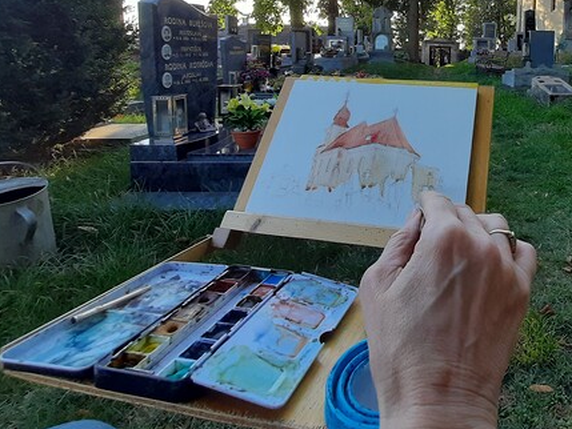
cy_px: 95
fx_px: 347
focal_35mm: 21
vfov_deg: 59.2
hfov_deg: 71.0
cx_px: 458
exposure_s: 1/220
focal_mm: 1.42
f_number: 2.2
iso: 40
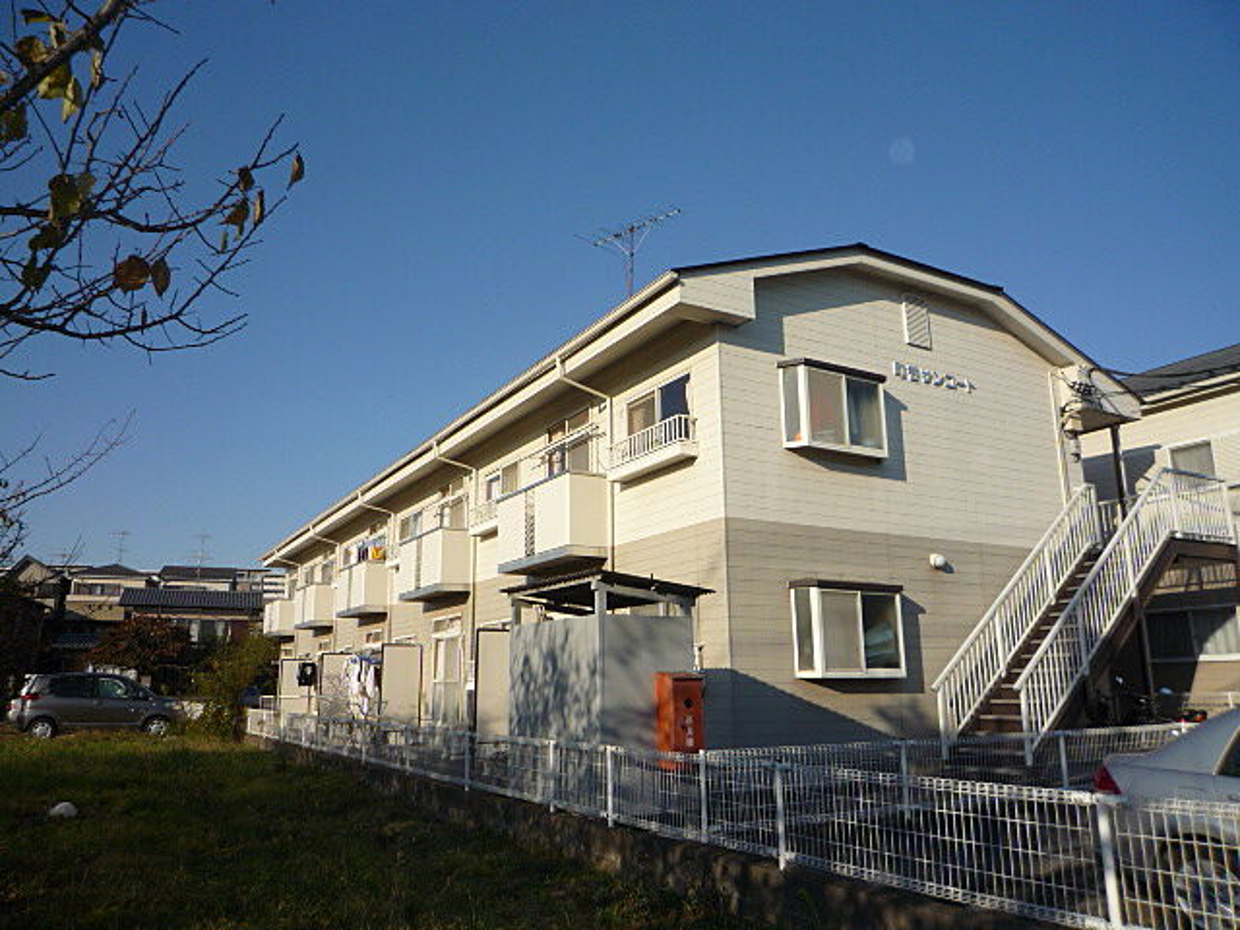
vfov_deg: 54.9
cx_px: 620
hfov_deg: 69.4
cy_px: 465
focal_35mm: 25
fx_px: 896
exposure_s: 1/800
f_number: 4.5
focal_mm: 4.4
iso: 100
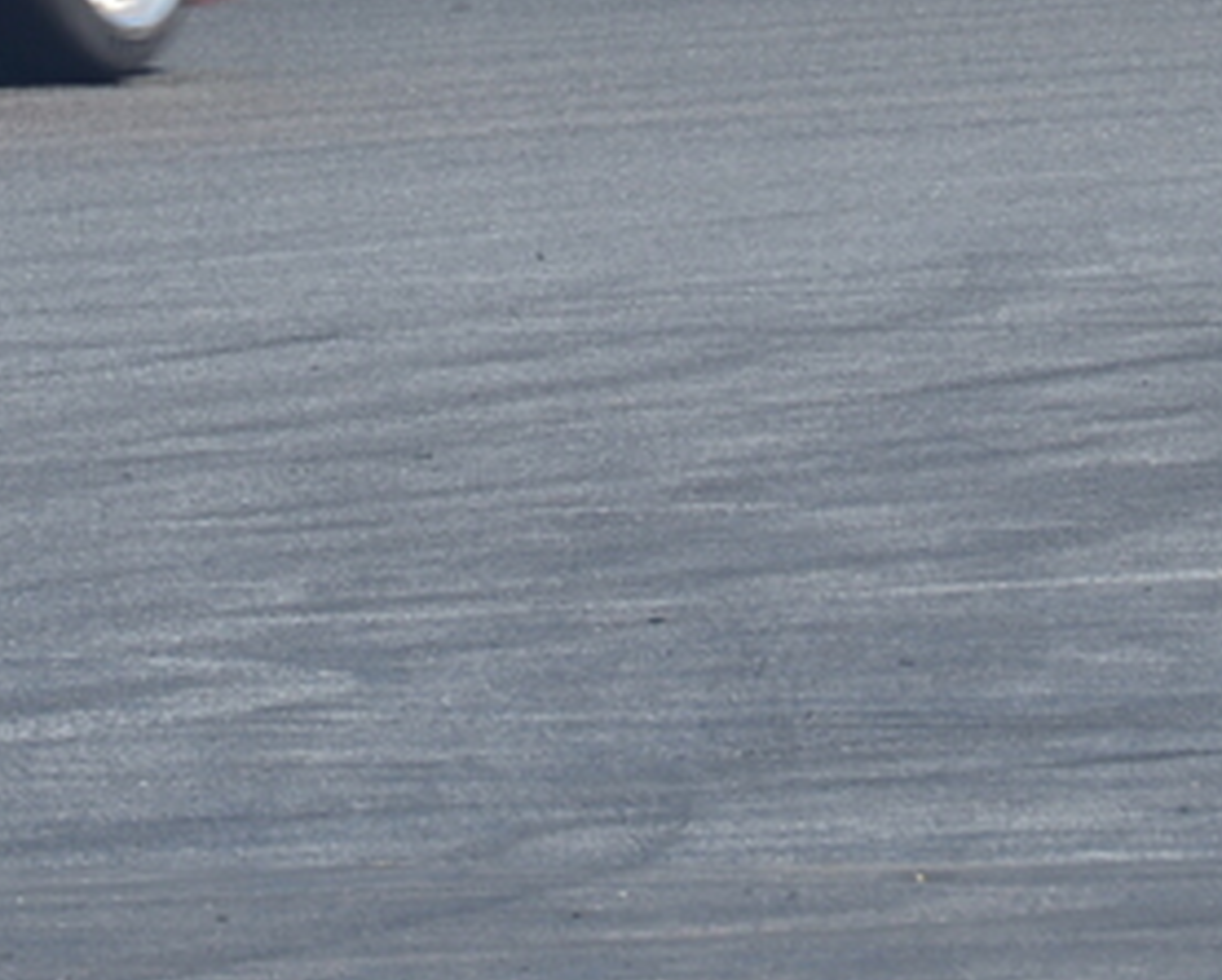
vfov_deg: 1.2
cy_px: 4
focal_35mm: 1297
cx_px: 0
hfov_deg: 1.5
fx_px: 46941
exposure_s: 1/250
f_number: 10
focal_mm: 250
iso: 200
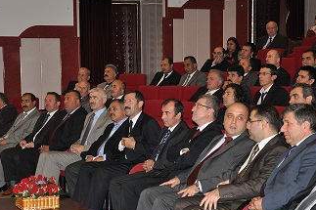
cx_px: 134
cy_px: 113
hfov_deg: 22.7
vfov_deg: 15.2
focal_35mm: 90
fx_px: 787
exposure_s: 1/60
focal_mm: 45
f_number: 4.8
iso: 800
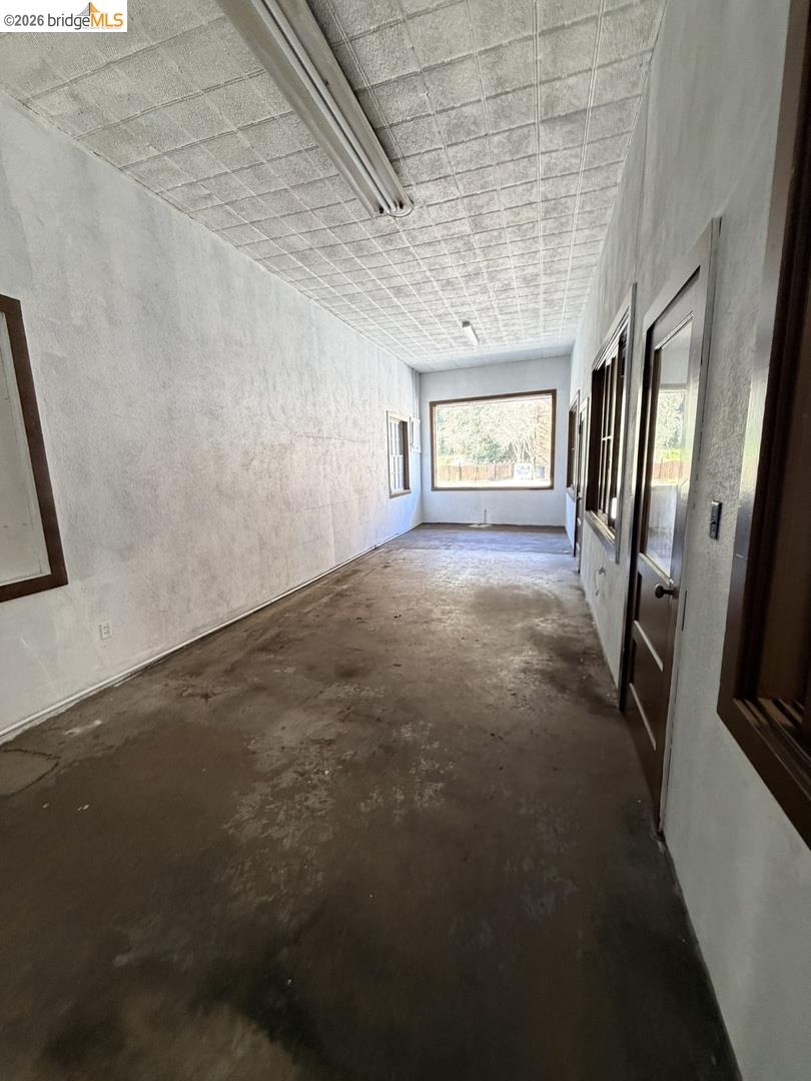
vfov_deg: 102.1
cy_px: 540
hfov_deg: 85.7
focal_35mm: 14
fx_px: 437
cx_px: 406
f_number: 2.2
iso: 250
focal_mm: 2.22
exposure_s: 1/60
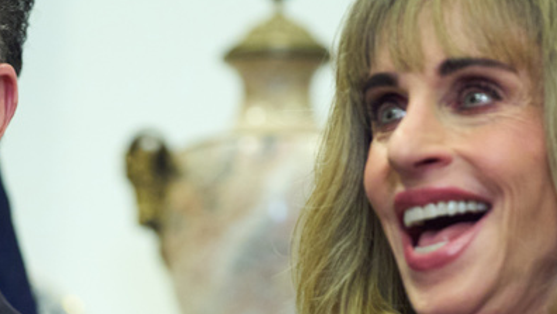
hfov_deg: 4.7
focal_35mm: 461
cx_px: 159
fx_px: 6811
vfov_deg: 2.6
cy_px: 280
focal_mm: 170
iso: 3200
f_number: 2.8
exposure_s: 1/250
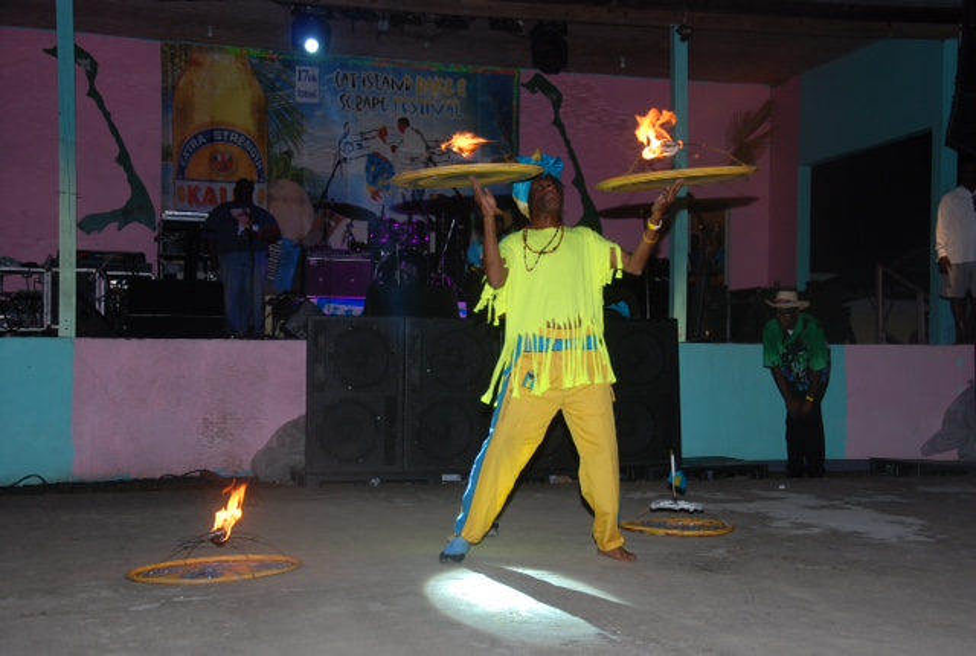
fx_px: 1386
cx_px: 488
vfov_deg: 26.6
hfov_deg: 38.8
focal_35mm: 51
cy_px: 328
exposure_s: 1/60
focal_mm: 34
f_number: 4.5
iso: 200
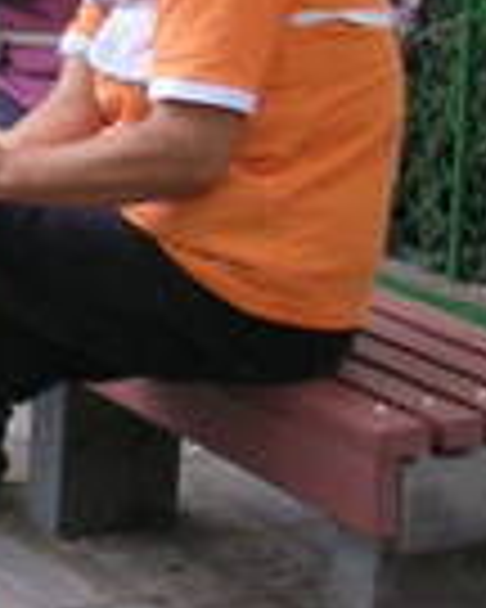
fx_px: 2733
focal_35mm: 152
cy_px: -18
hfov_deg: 9.2
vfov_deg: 12.5
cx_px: -652
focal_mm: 5.8
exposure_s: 1/38.6
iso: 50
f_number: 2.8
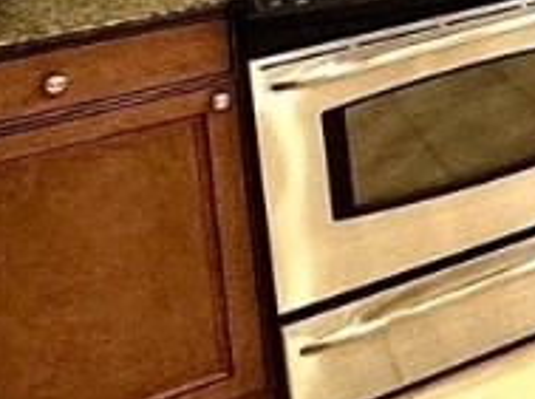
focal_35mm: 76
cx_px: 1387
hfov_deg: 13.8
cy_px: -226
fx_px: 1172
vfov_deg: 17.2
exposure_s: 1/60
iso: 200
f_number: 2.2
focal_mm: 2.22
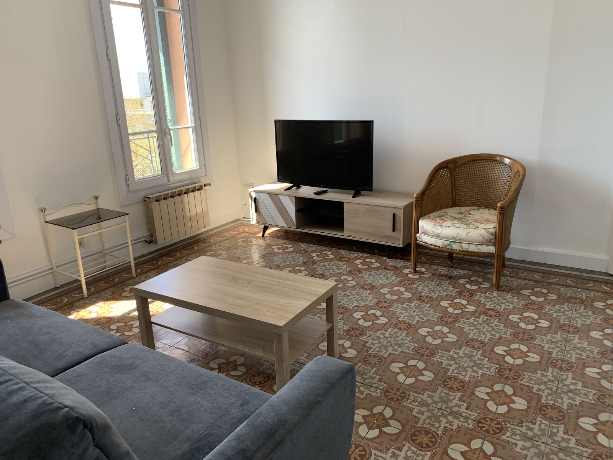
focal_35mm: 26
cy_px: 230
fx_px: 460
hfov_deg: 67.3
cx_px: 306
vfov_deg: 53.1
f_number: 1.8
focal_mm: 4.25
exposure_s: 1/121
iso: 50
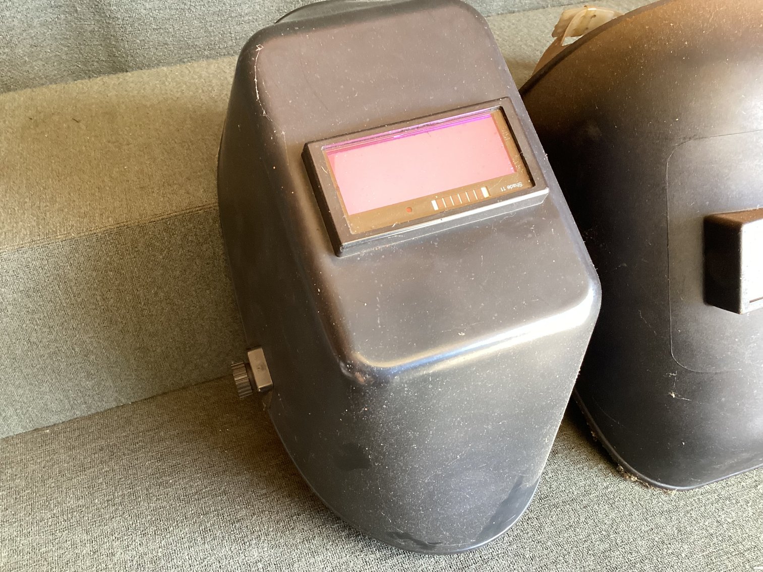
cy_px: 286
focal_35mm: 31
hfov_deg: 58.3
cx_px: 382
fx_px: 683
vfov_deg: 45.4
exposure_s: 1/50
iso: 250
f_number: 2.4
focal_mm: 3.3
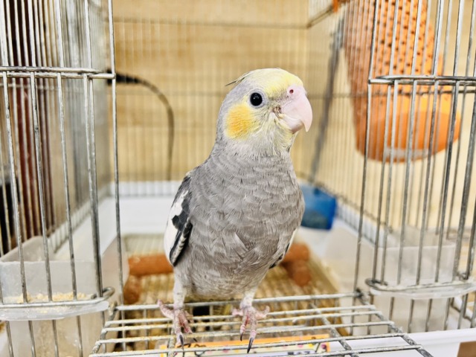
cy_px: 178
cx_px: 238
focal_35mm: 26
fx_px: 358
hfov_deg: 67.3
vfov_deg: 53.1
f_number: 1.5
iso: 160
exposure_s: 1/50
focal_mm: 5.7
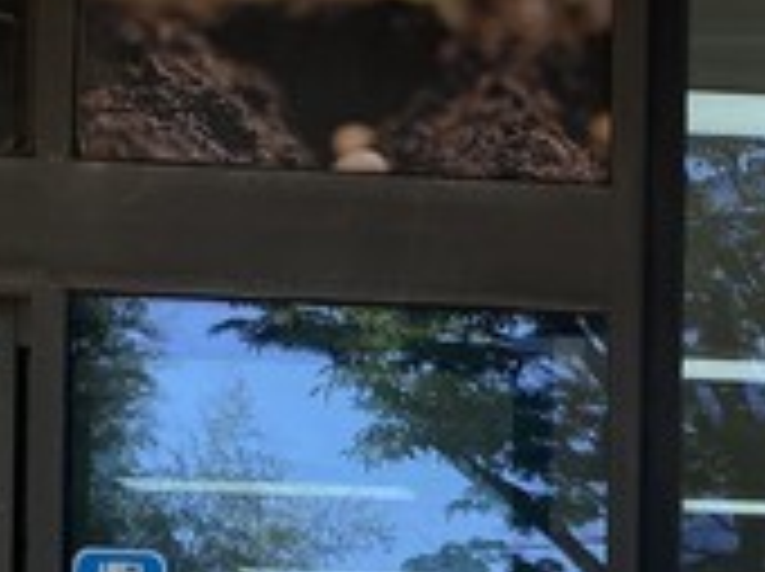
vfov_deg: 14.5
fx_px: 2030
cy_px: 959
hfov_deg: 20.1
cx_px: 896
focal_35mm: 92
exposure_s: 1/1678
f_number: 1.8
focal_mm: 4.25
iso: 32
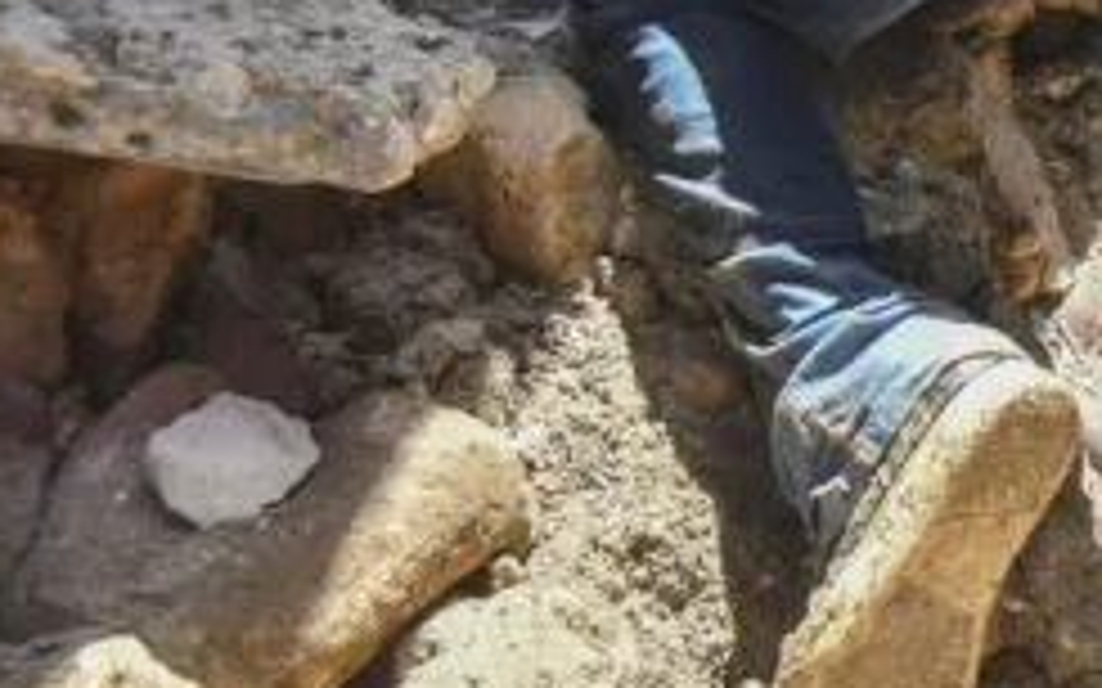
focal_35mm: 114
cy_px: 128
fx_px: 3423
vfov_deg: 11.4
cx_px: 1592
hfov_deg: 16.8
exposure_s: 1/200
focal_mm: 24
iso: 160
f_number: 5.6
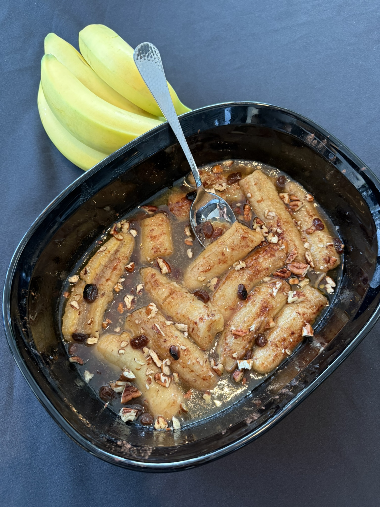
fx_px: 351
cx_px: 190
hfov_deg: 56.8
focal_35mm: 24
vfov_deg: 71.6
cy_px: 254
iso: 250
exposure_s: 1/60
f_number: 1.78
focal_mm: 6.76
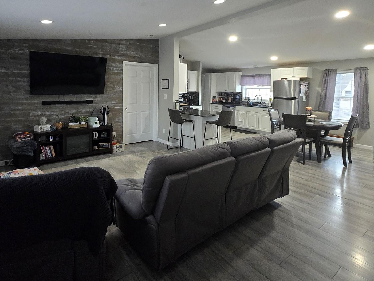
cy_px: 102
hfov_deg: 84.3
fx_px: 205
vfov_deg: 67.4
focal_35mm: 19
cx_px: 166
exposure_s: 1/60
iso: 800
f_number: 2.2
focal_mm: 1.7
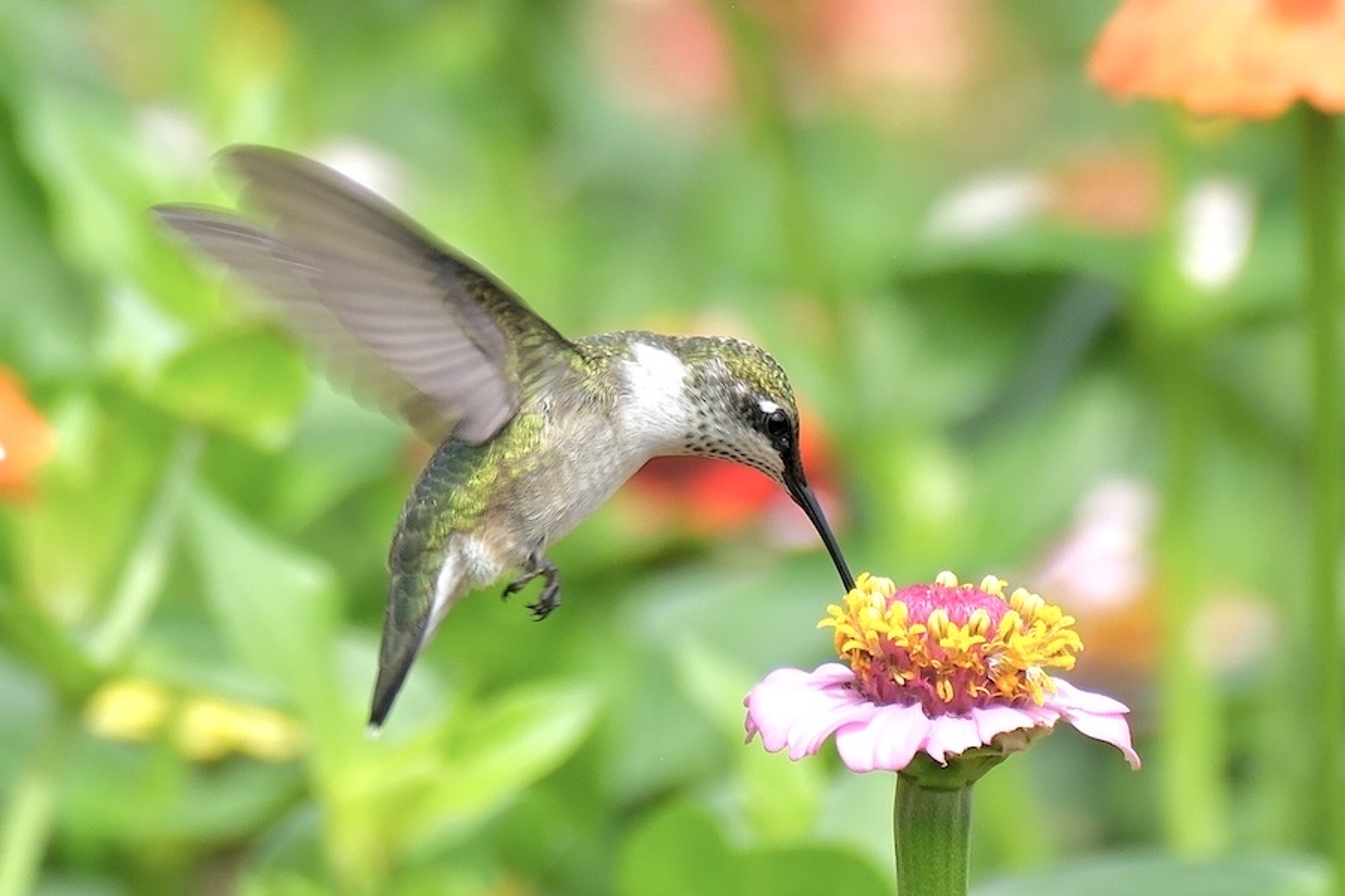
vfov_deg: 3.1
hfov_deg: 4.6
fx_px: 16811
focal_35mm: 450
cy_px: 448
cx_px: 672
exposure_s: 1/500
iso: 160
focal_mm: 300
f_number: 5.6
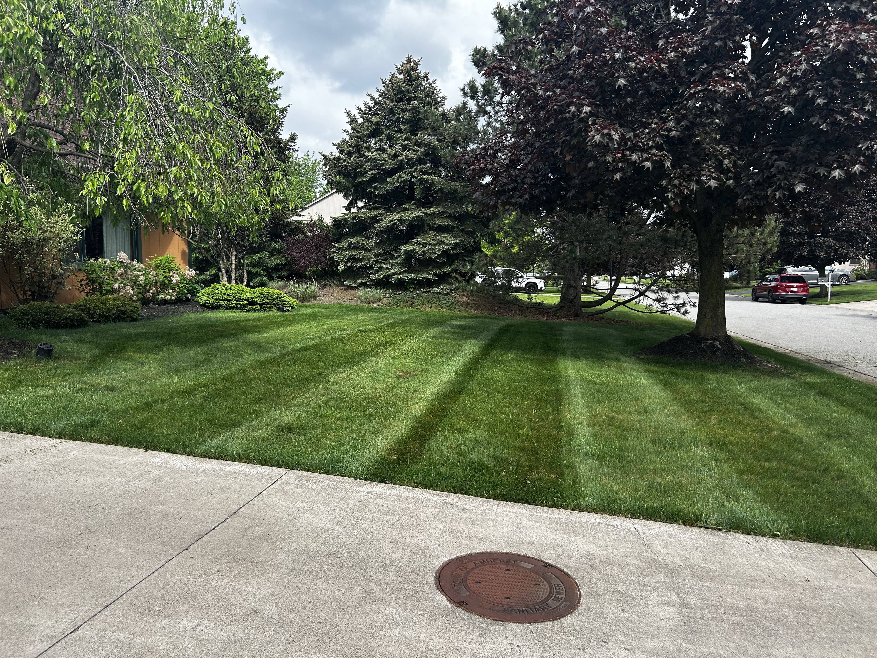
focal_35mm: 26
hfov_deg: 67.3
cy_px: 329
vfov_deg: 53.1
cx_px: 438
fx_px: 659
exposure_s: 1/2299
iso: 50
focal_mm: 5.7
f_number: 1.5
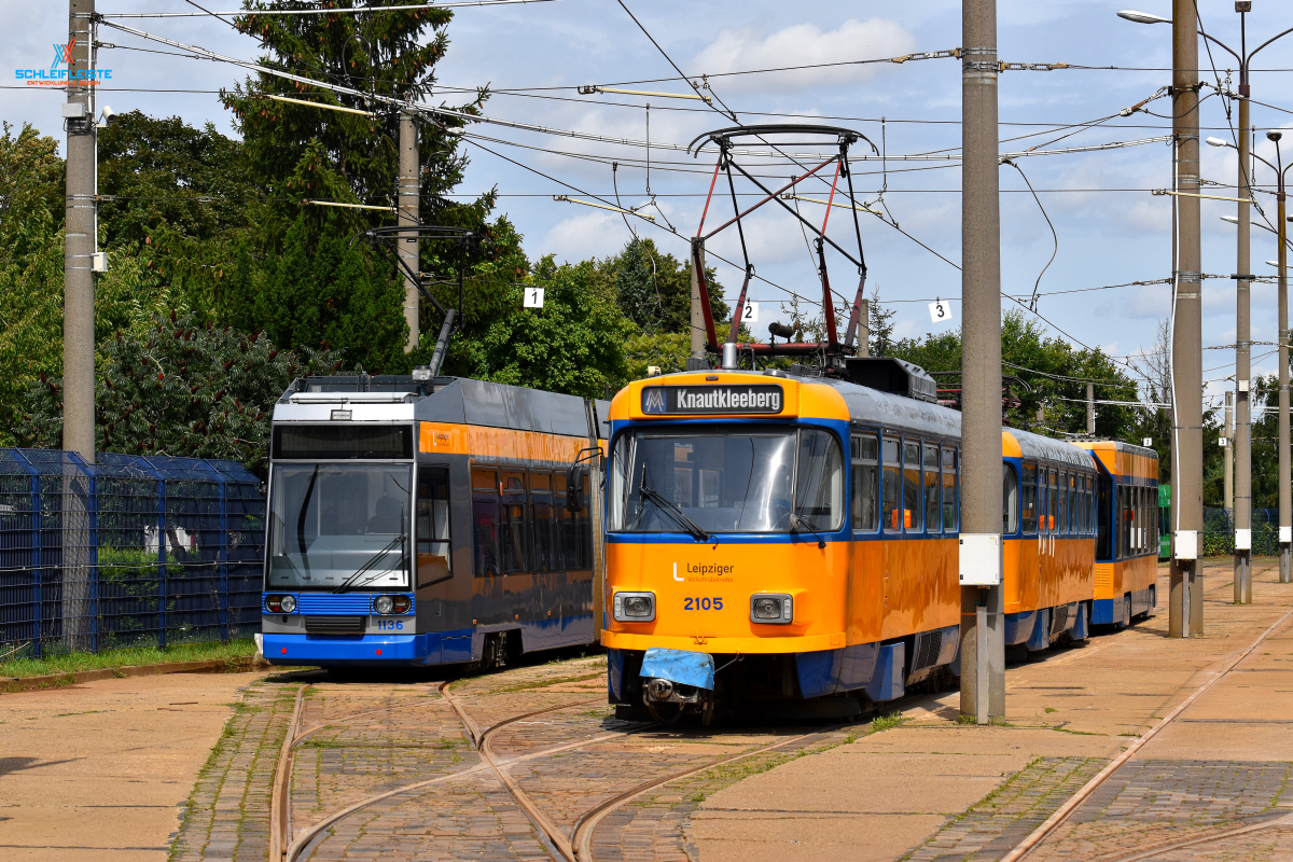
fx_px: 3771
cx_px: 646
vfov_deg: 13.0
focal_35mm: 105
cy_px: 431
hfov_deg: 19.5
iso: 400
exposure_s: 1/2000
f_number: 7.1
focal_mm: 70
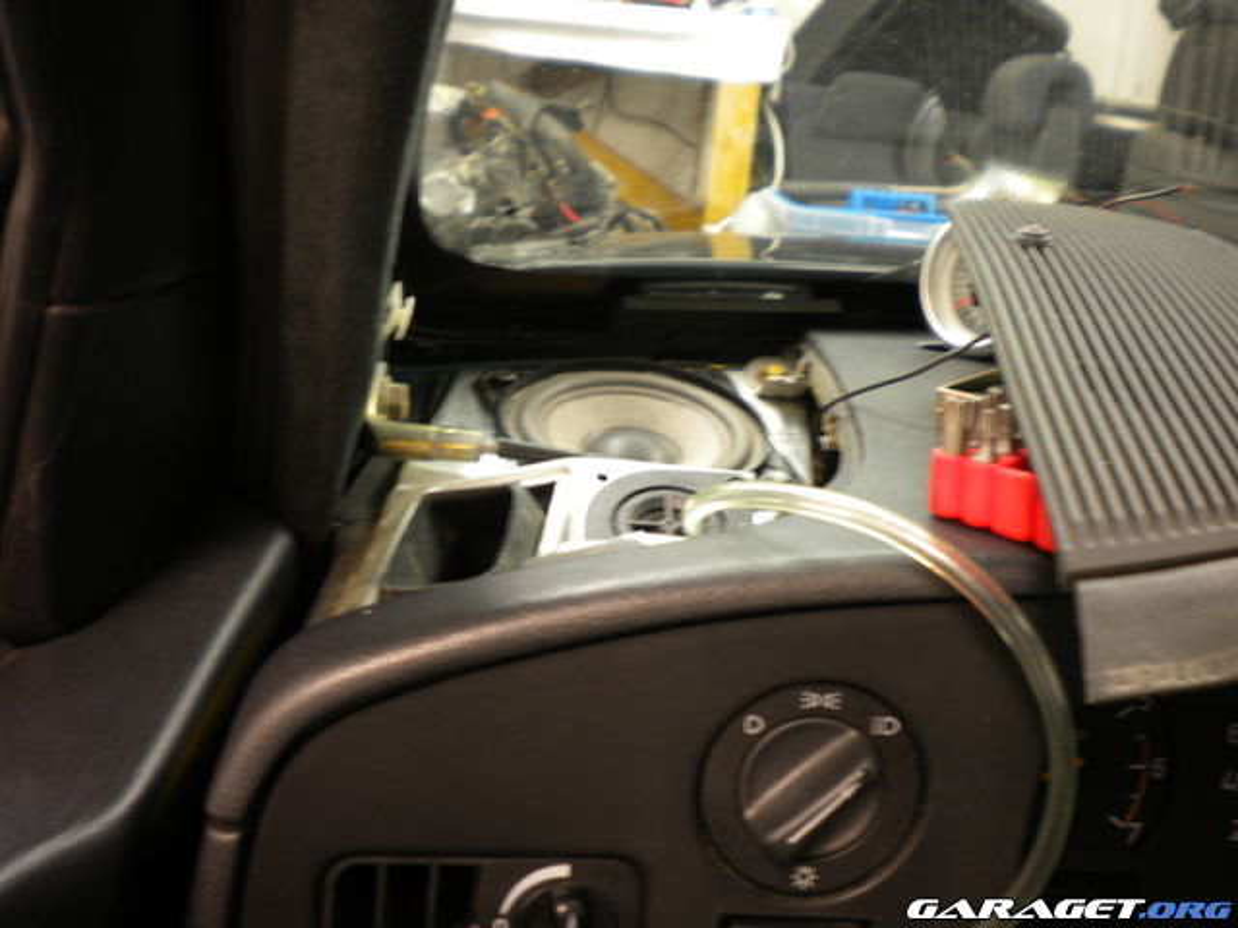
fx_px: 1252
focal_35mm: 35
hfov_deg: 52.6
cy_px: 464
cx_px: 619
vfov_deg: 40.7
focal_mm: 6.3
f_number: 3.1
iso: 80
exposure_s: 1/6.9
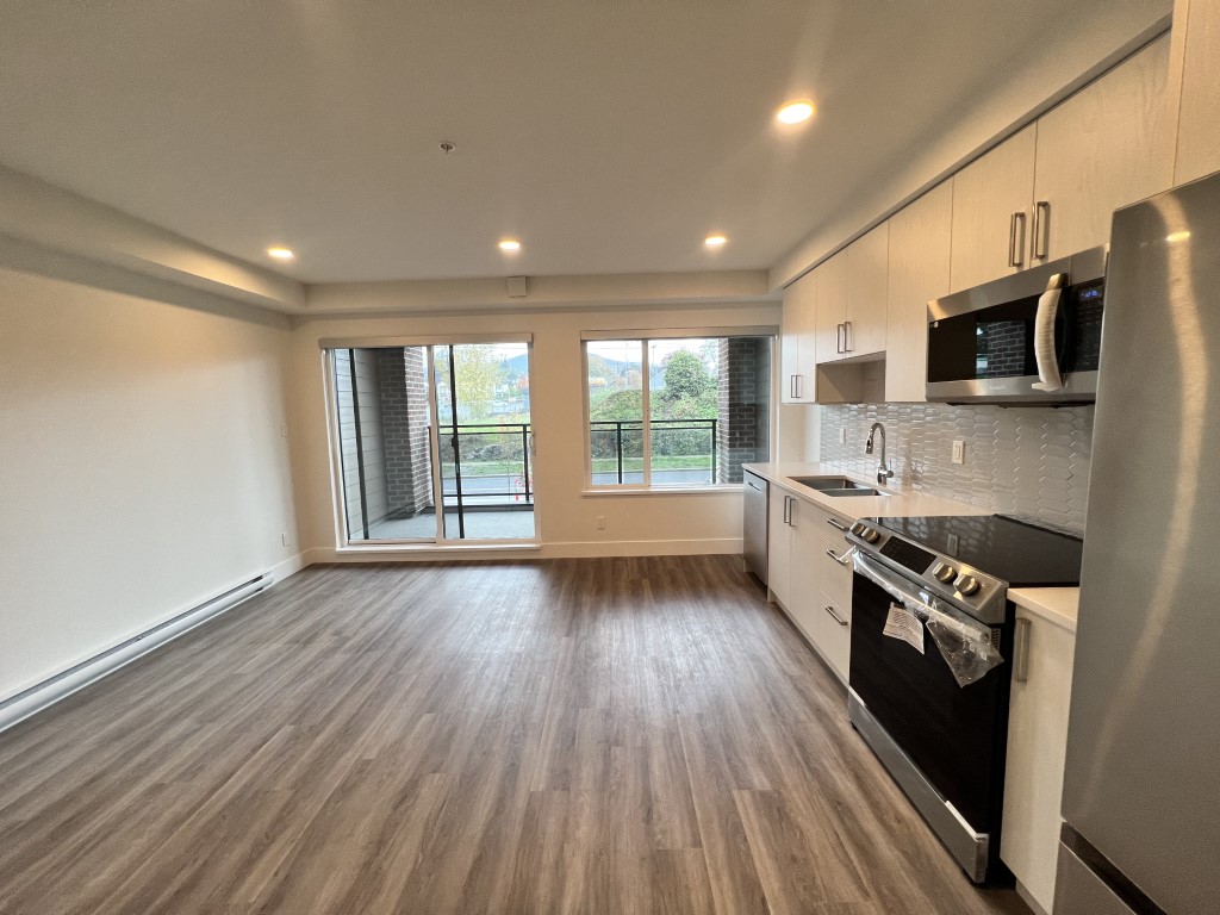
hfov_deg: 106.2
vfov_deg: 89.9
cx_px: 610
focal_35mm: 13
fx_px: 458
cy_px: 458
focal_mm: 1.57
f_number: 1.8
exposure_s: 1/120
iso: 100
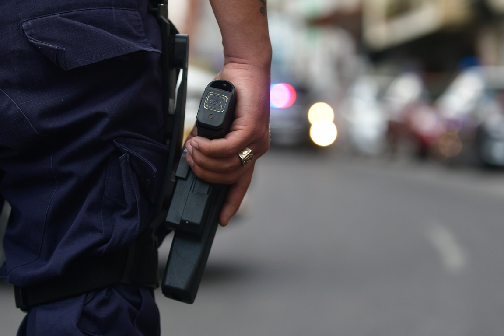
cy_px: 168
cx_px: 252
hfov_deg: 9.8
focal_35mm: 210
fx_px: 2940
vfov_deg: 6.5
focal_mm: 140
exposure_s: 1/640
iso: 320
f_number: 3.5
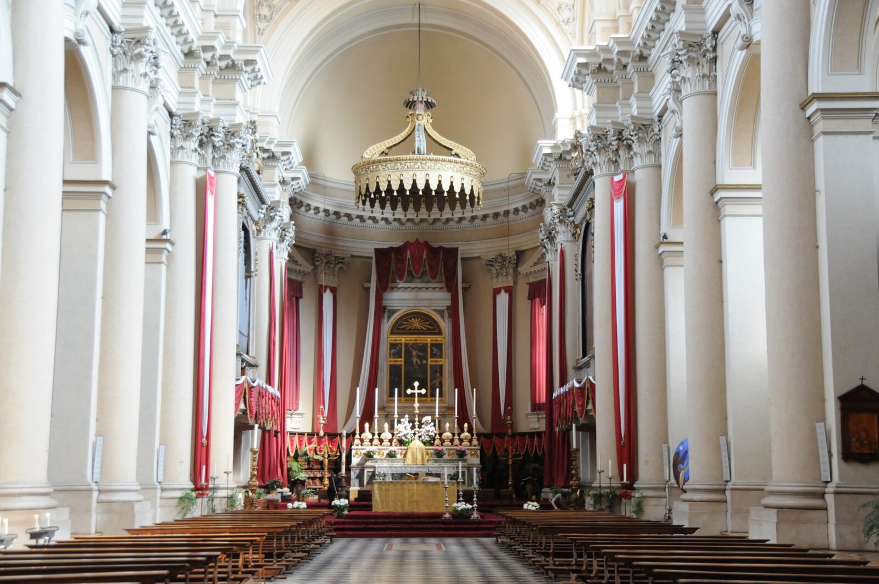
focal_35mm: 48
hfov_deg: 41.2
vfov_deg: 28.0
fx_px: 1171
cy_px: 292
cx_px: 440
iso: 1400
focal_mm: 32
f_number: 4
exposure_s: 1/30
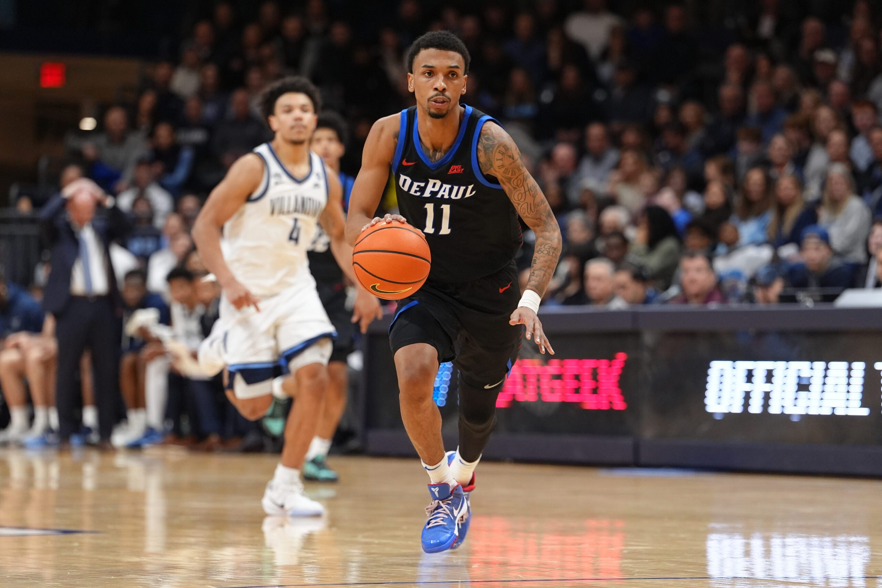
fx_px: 3160
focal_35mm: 129
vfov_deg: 10.6
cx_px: 441
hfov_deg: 15.9
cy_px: 294
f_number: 2.2
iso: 2500
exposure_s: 1/2000
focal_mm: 129
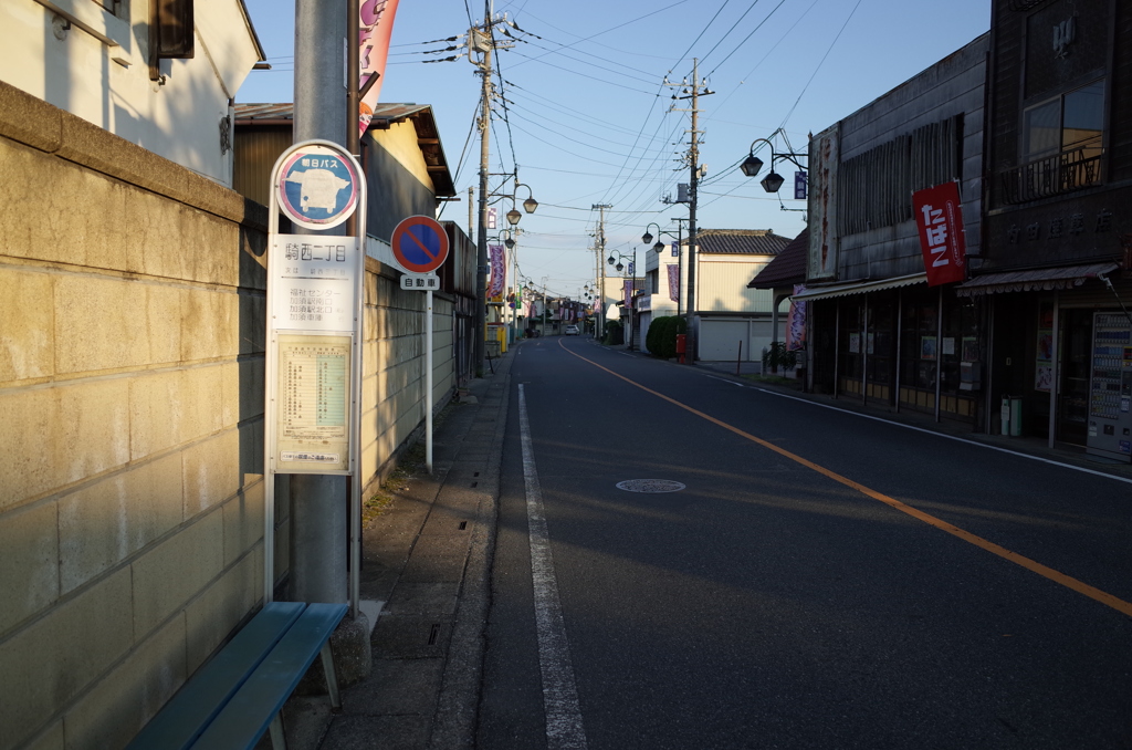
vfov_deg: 46.2
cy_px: 375
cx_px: 566
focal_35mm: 28
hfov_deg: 65.6
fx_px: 879
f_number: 2.8
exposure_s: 1/750
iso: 100
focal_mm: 18.3
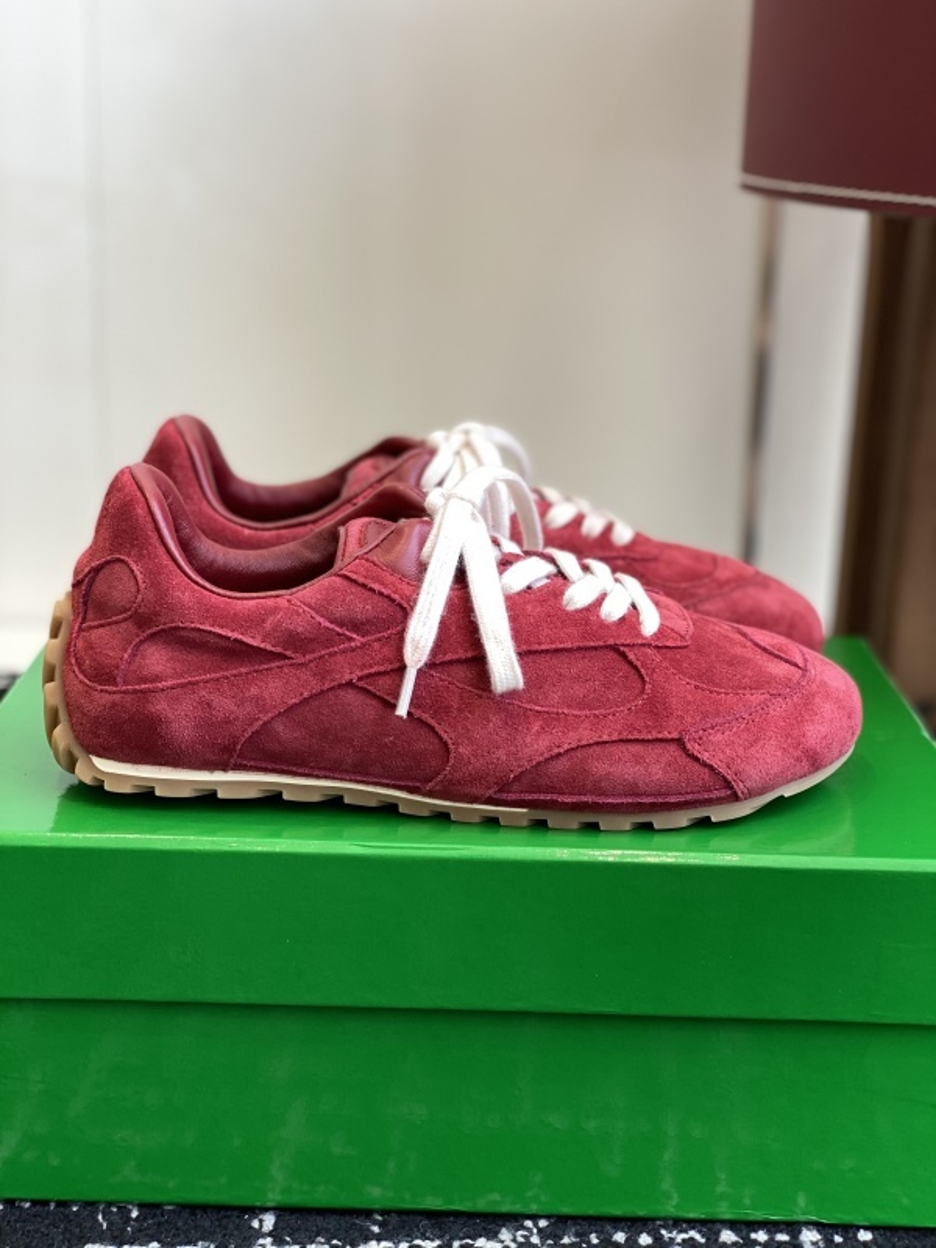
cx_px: 468
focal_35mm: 52
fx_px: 1875
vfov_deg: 36.8
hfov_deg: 28.0
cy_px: 624
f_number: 2
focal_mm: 6
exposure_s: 1/122
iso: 50
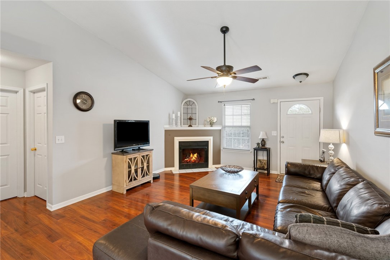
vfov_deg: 73.7
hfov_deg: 96.8
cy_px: 130
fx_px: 173
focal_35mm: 16
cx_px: 195
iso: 200
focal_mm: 16
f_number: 9
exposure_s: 3.2
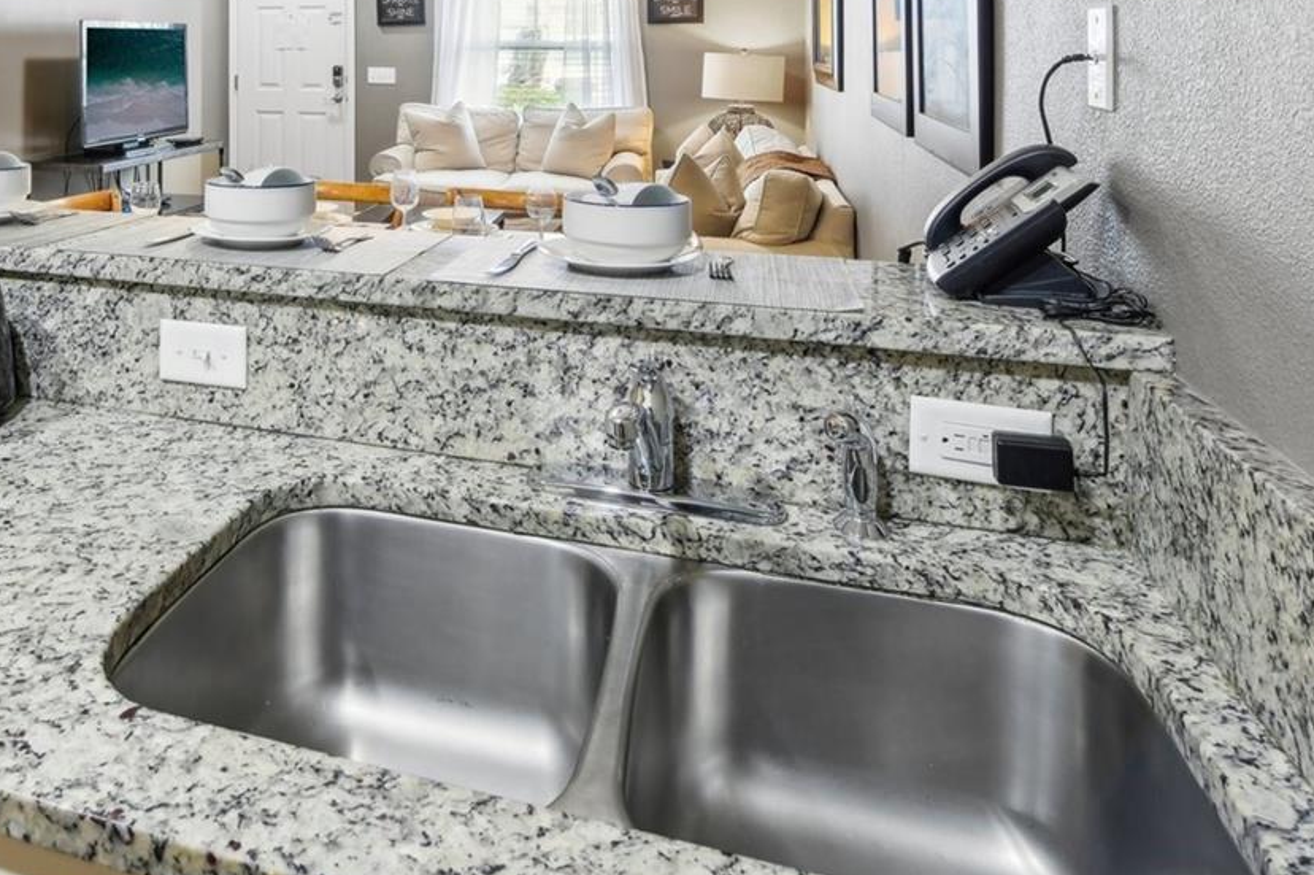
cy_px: 60
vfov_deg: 40.8
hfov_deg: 60.4
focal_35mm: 29
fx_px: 1058
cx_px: 338
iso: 400
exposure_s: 1/4
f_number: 8
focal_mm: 15
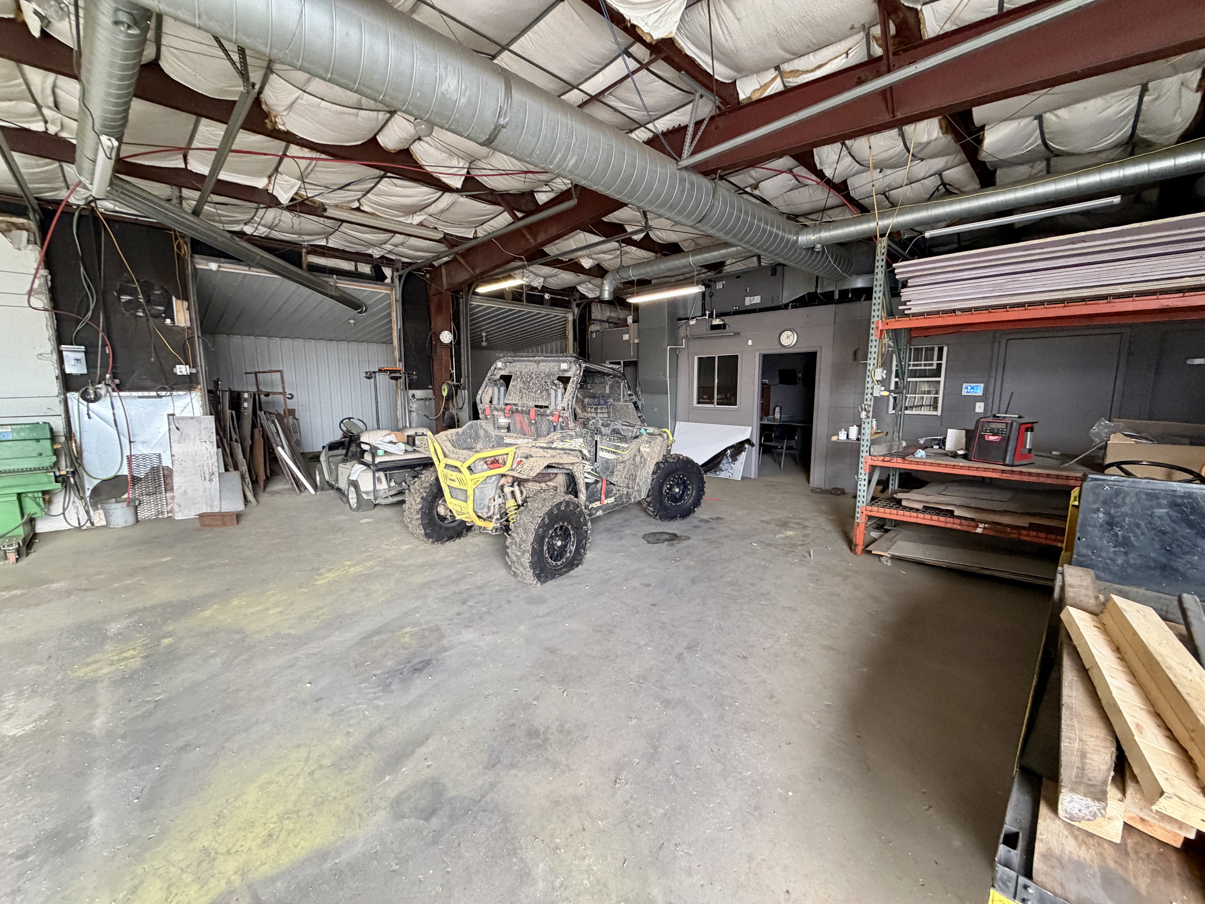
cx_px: 602
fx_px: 487
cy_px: 452
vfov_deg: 85.7
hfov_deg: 102.1
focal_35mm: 14
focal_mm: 2.22
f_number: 2.2
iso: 400
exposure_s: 1/60
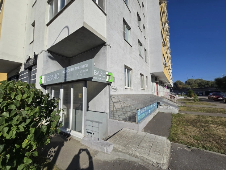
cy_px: 85
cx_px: 113
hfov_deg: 106.2
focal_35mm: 13
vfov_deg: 89.9
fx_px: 85
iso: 50
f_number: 2.2
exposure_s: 1/3871
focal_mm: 2.2
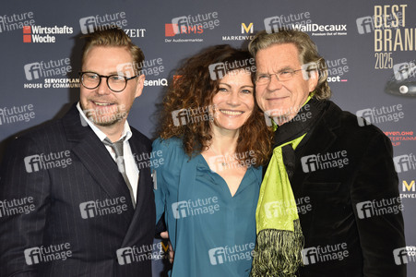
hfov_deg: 22.6
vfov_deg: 15.2
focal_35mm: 90
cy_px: 138
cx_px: 208
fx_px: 1039
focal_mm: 90
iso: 1250
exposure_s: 1/250
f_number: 7.1
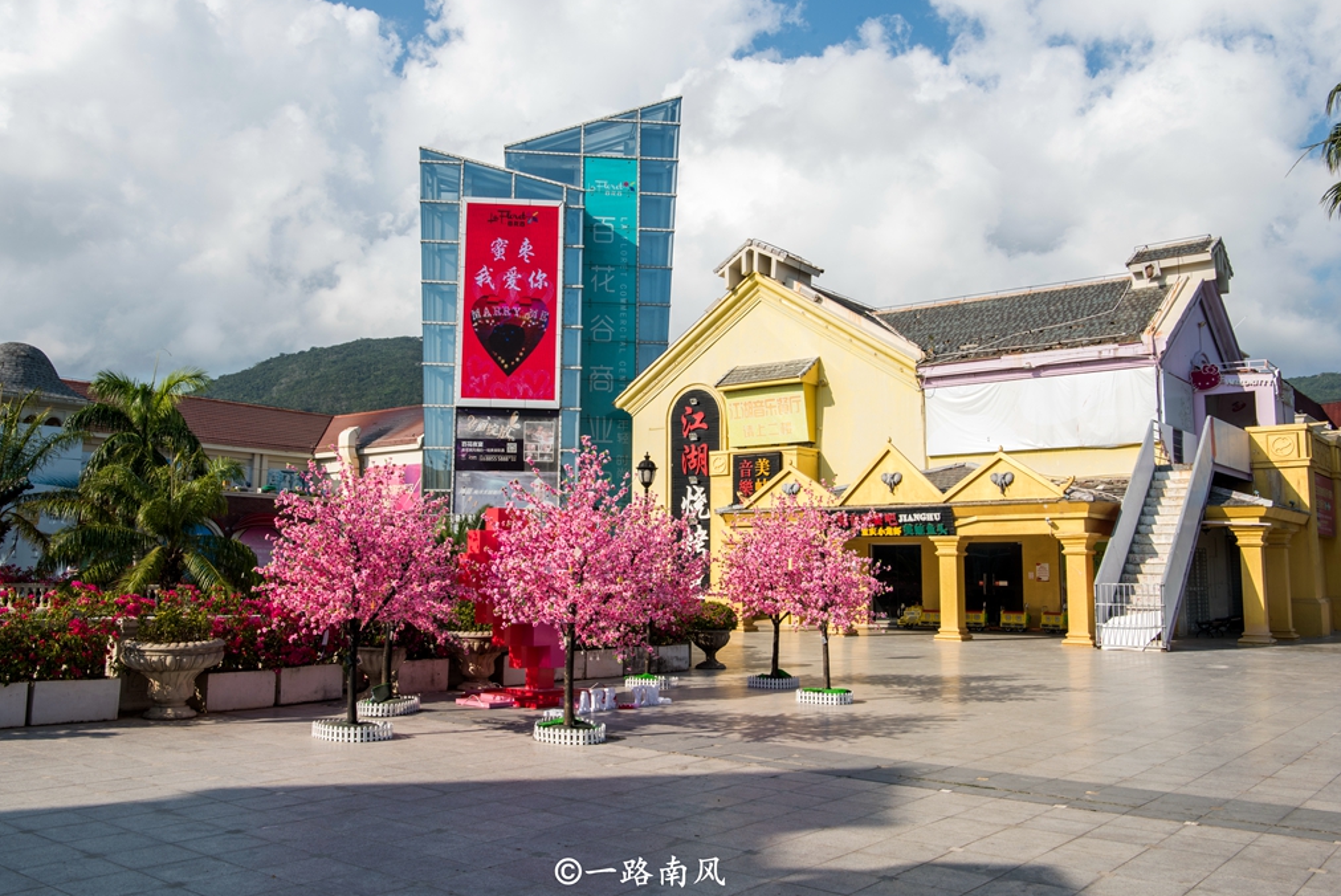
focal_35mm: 32
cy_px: 421
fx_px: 1193
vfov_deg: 41.1
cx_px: 641
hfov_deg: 58.7
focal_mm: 30
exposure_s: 1/100
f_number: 18
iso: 100
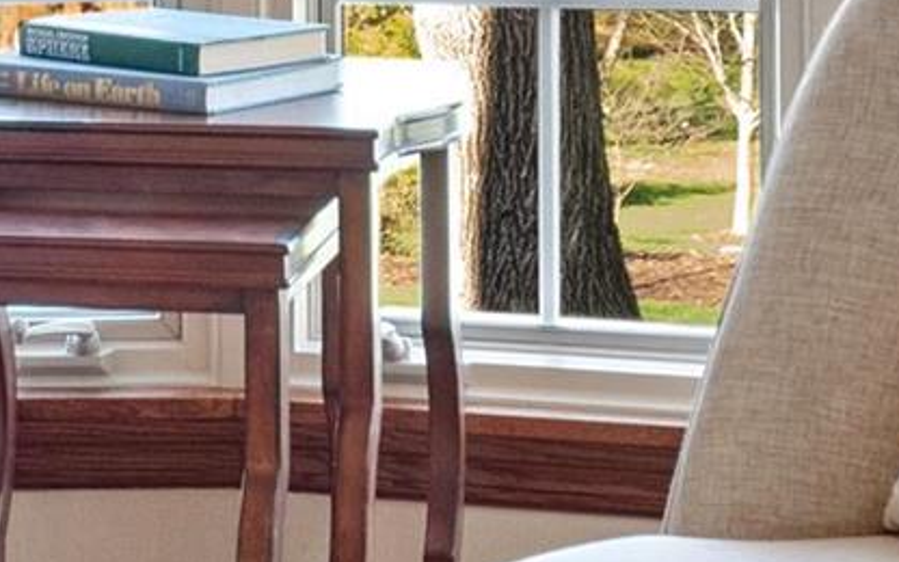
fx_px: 3455
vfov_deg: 9.0
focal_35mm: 141
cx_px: 205
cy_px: -316
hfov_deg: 14.8
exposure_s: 1/25
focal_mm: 18
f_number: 4
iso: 400
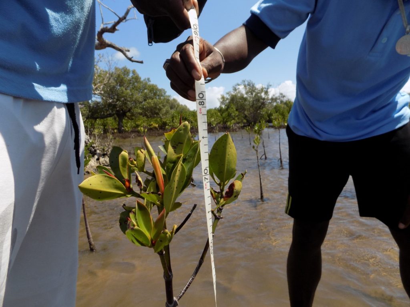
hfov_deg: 73.9
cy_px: 154
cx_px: 205
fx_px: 272
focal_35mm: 23
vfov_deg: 58.9
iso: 80
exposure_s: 1/1000
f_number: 3.1
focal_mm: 4
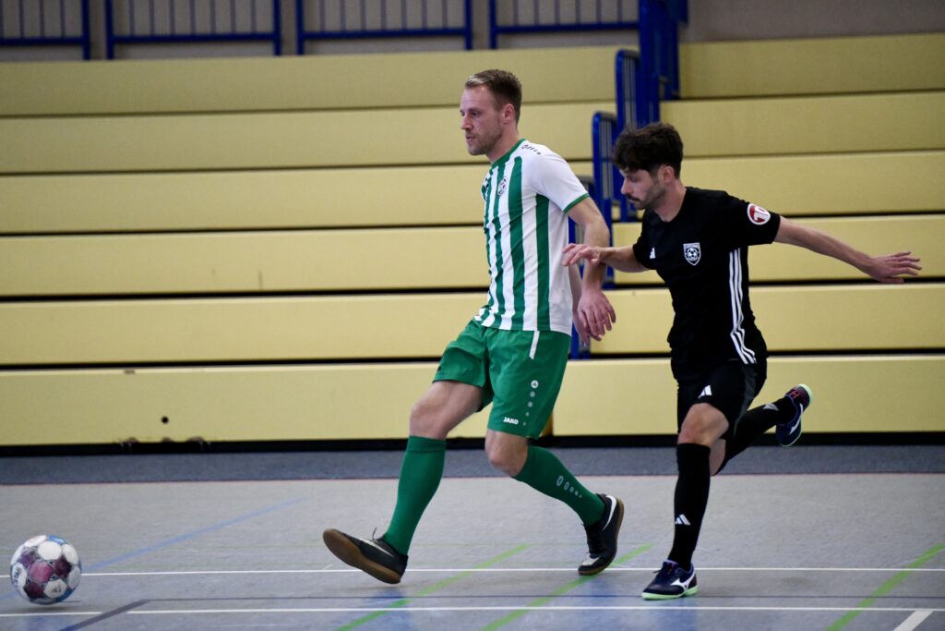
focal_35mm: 180
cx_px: 472
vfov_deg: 7.6
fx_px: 4725
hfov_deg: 11.4
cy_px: 316
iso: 8000
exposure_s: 1/1600
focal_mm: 180
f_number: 2.8
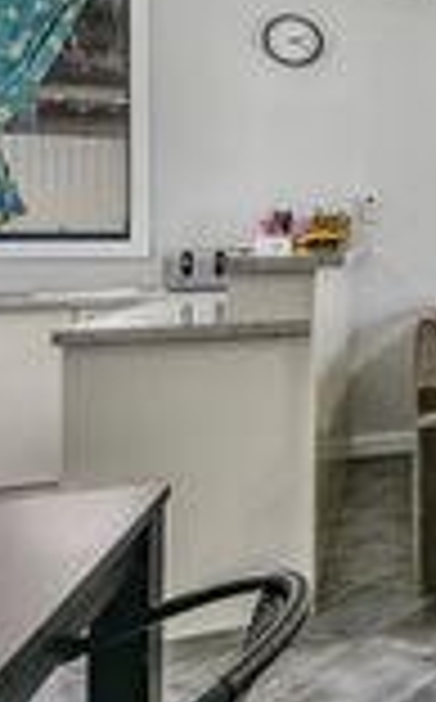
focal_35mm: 43
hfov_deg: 19.0
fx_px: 821
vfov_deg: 45.6
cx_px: 863
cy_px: 241
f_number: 11
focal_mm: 14
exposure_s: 1/2
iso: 125
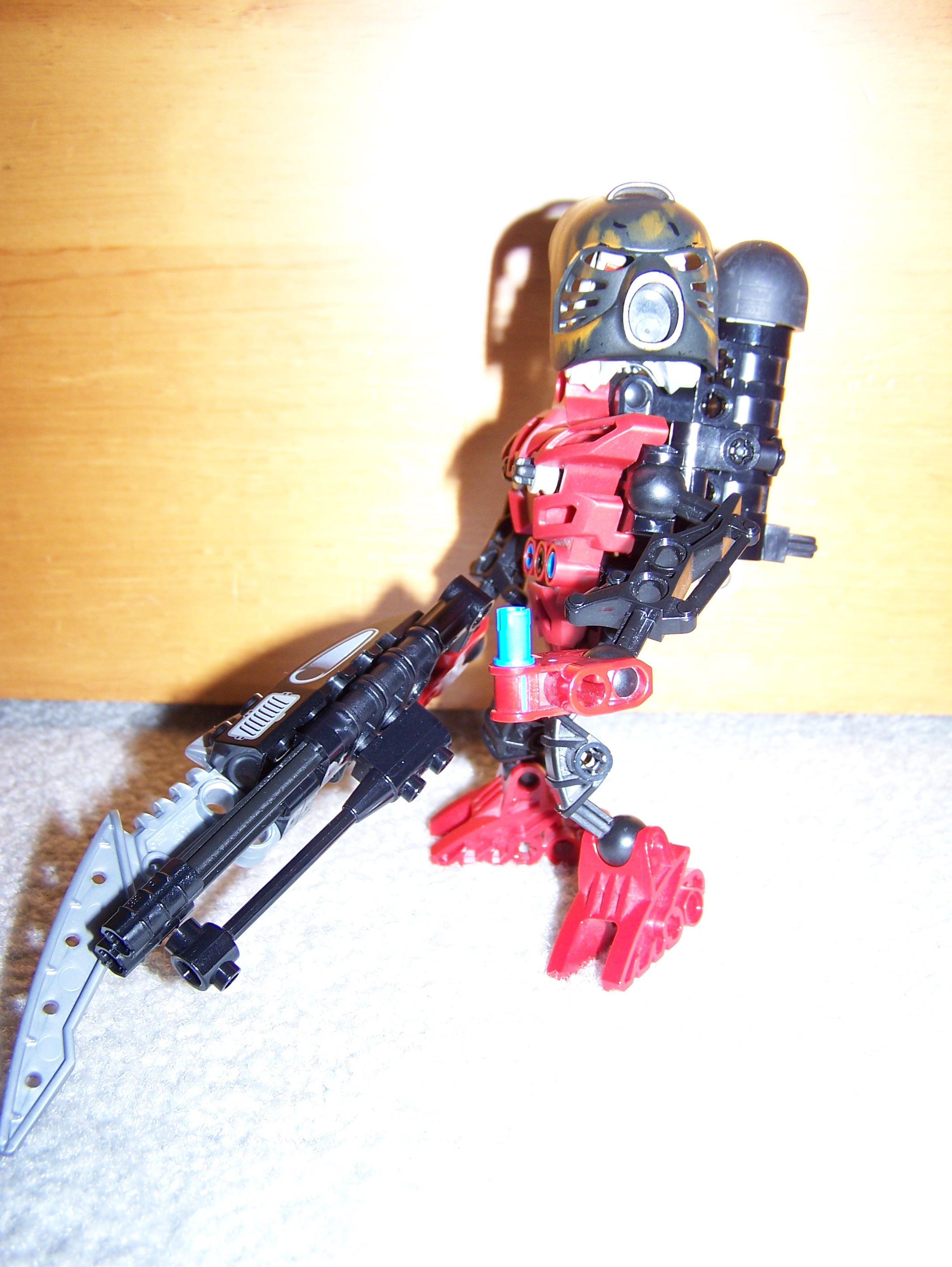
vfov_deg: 48.9
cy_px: 634
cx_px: 476
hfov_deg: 37.8
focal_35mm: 38
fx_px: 1392
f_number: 2.8
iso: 80
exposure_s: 1/60
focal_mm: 6.3
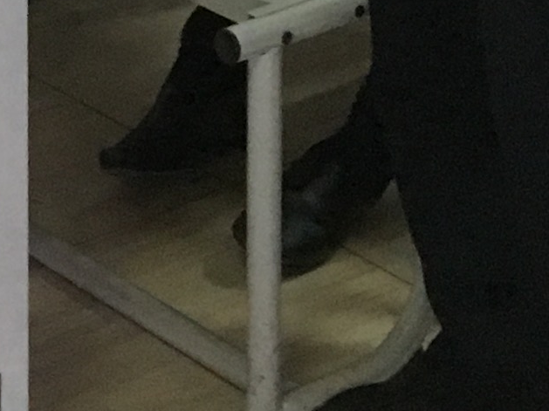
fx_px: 2948
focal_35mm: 186
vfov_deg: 7.4
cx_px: -191
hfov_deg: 10.4
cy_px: -615
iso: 200
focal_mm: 4.15
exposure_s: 1/20
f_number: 2.2
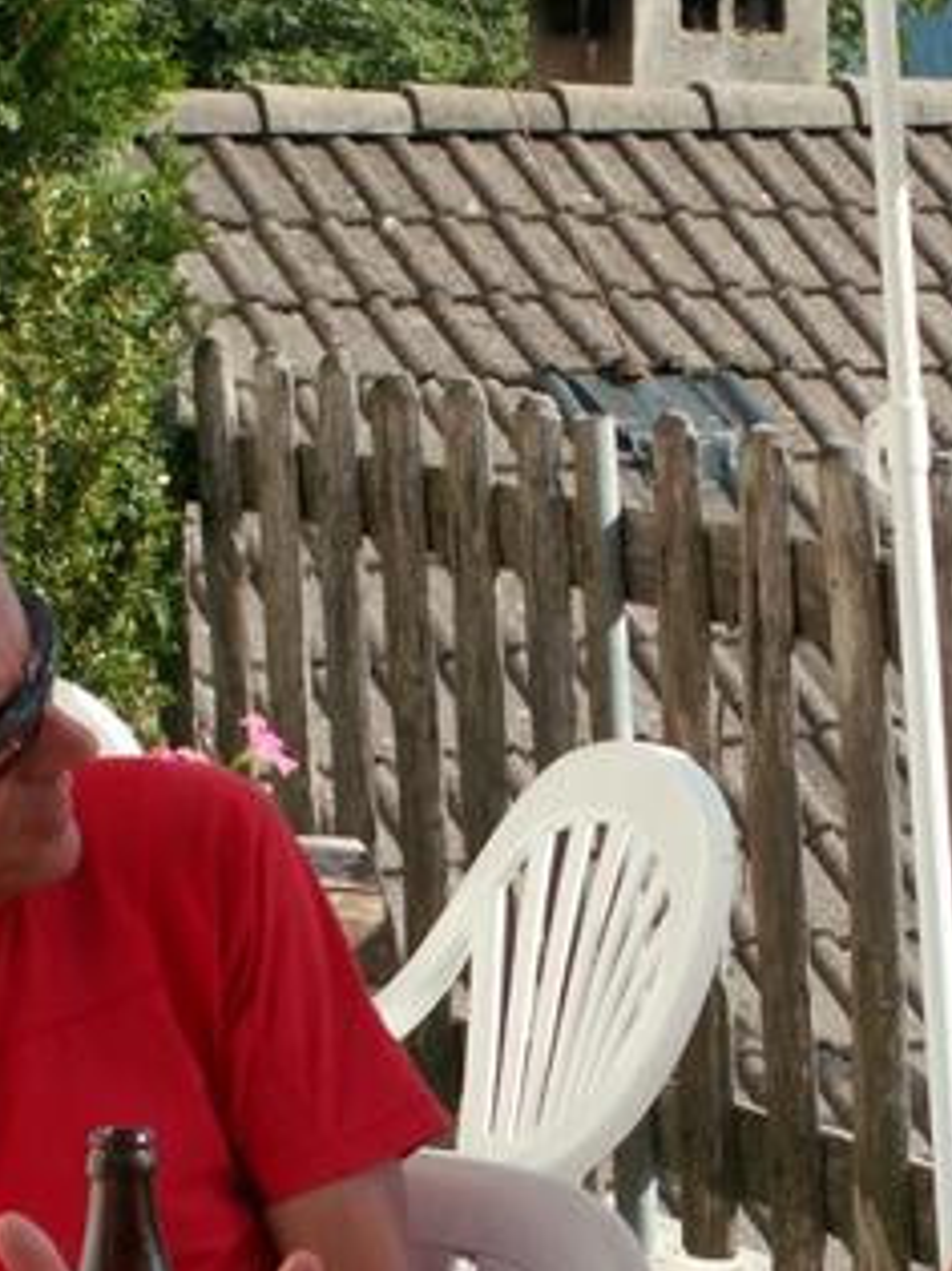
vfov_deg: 11.3
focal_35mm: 175
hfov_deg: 8.5
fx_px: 6421
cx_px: 730
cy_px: 900
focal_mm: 14.42
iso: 50
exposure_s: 1/400
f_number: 4
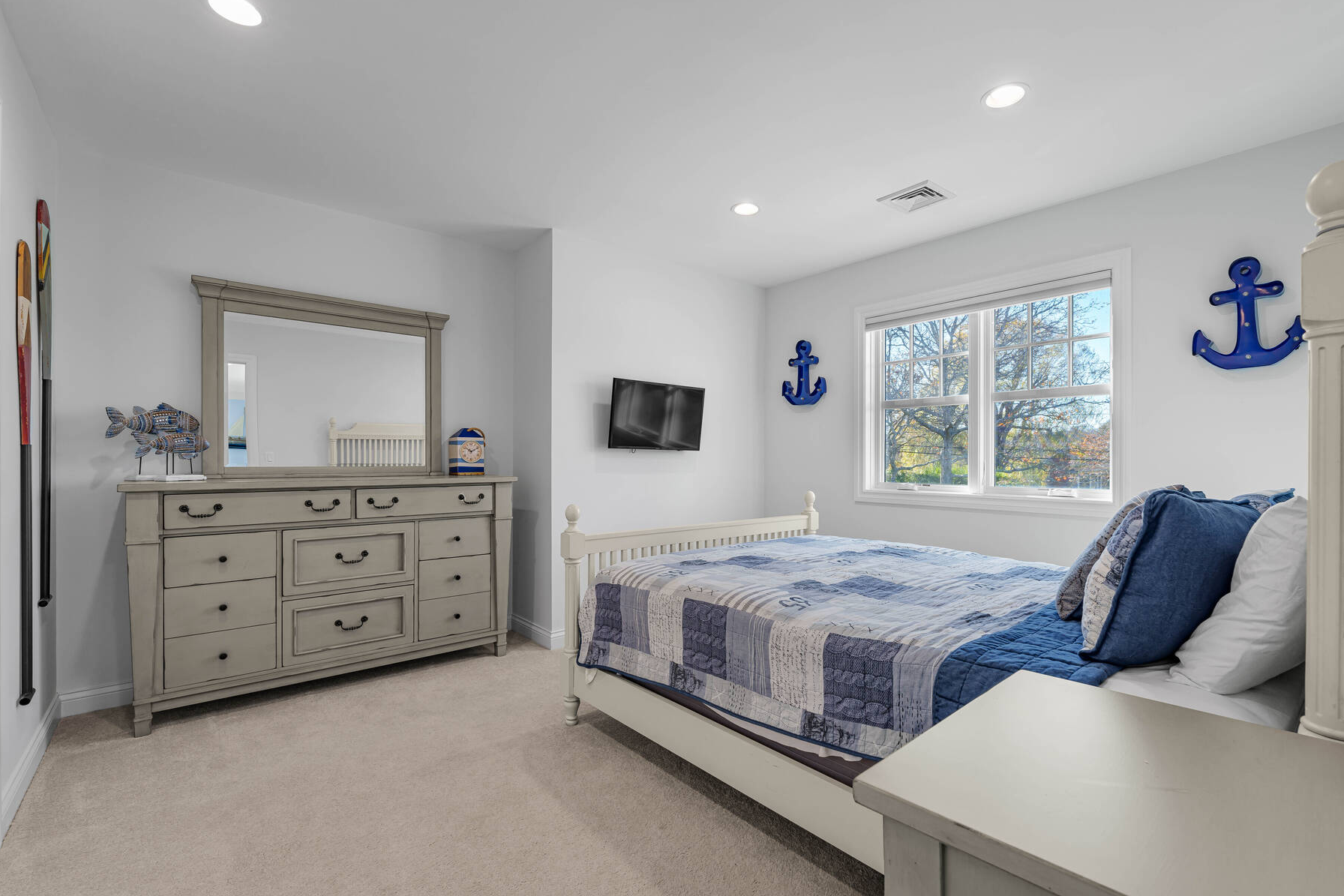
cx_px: 681
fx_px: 560
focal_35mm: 15
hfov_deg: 100.4
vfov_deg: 77.3
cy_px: 440
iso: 250
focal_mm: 14
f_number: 9
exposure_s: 1/4
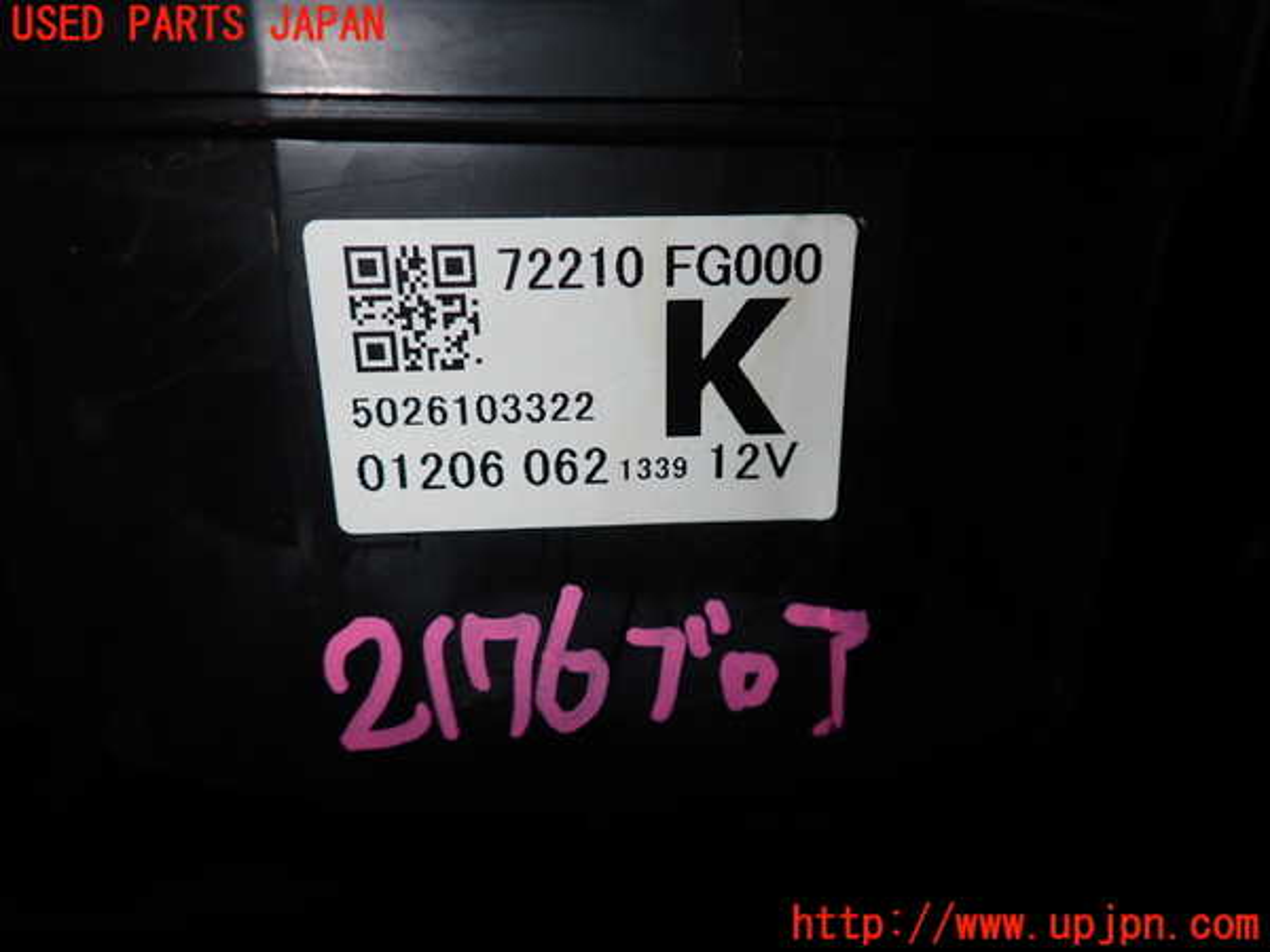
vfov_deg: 54.9
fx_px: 917
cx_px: 635
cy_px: 476
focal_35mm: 25
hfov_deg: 69.4
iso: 200
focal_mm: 4.5
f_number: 5.6
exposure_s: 1/30
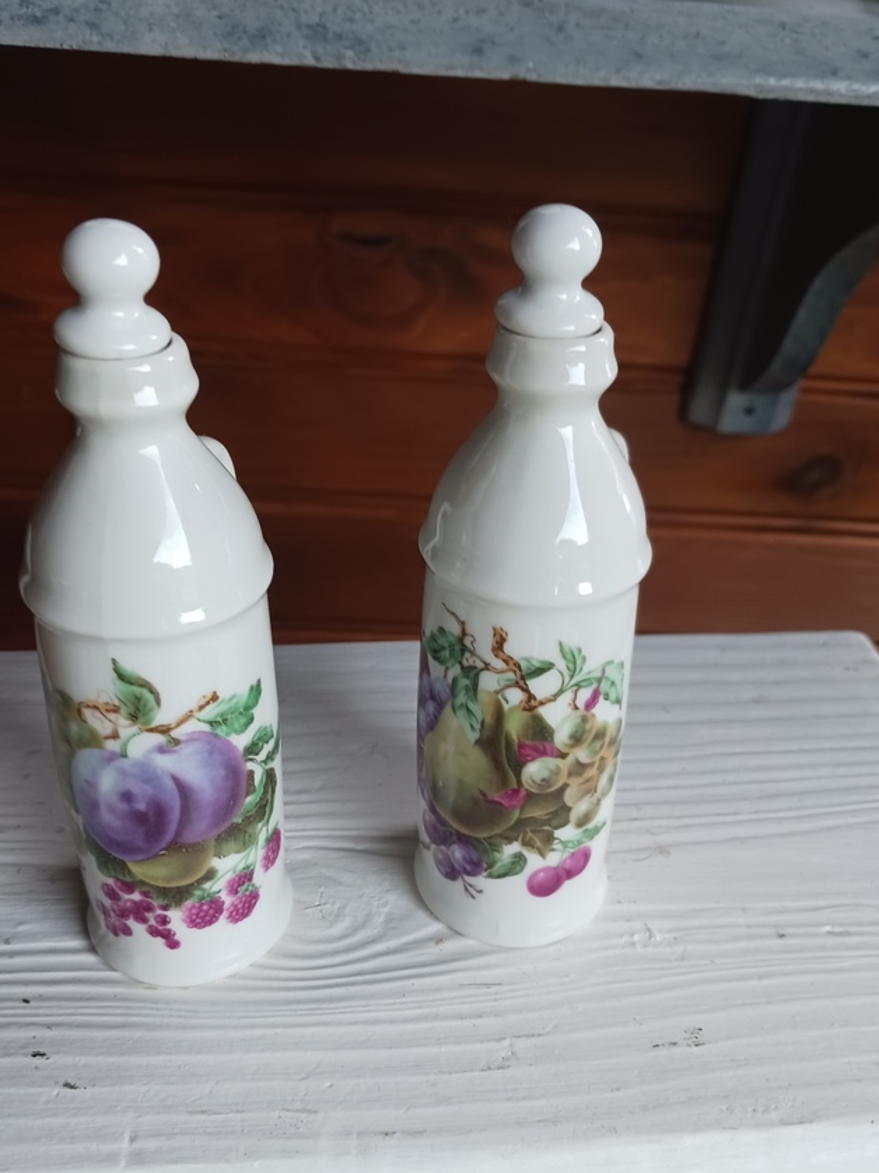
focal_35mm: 33
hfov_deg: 42.9
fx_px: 1118
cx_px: 421
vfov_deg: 55.3
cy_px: 620
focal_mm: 4
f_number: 1.8
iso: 200
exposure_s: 1/33.3
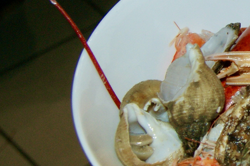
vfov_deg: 10.6
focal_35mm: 128
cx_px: 431
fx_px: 888
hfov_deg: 14.4
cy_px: 28
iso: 400
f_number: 5.6
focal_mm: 24
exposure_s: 1/60
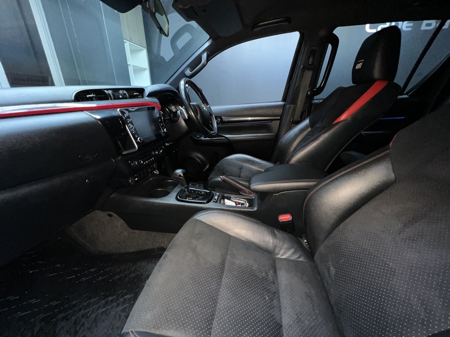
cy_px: 168
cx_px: 225
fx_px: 169
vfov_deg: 89.9
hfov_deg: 106.2
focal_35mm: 13
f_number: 1.8
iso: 160
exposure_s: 1/40
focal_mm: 1.57
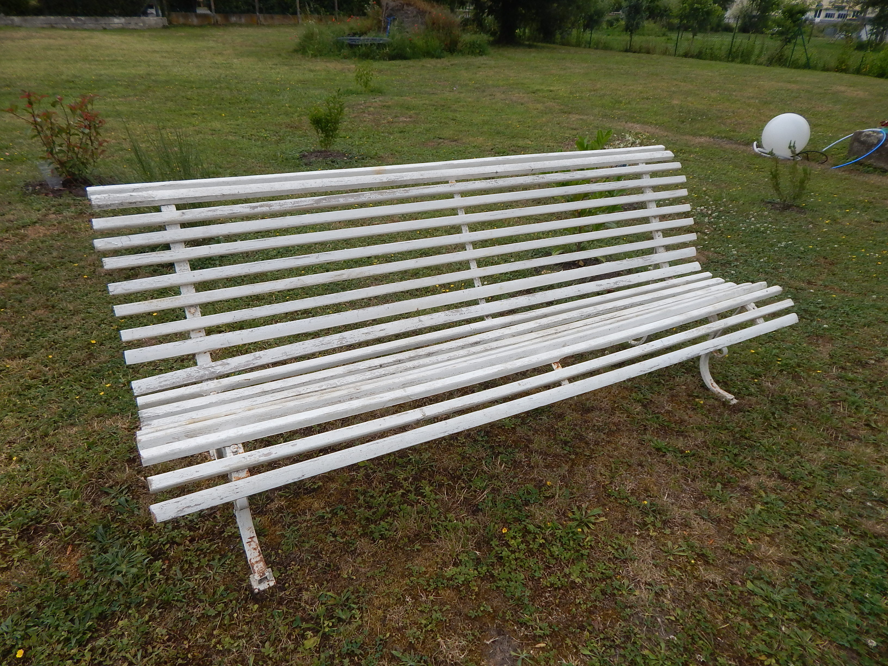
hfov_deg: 76.4
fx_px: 564
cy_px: 333
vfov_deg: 61.1
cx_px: 444
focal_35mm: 22
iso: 125
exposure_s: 1/500
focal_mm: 4
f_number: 3
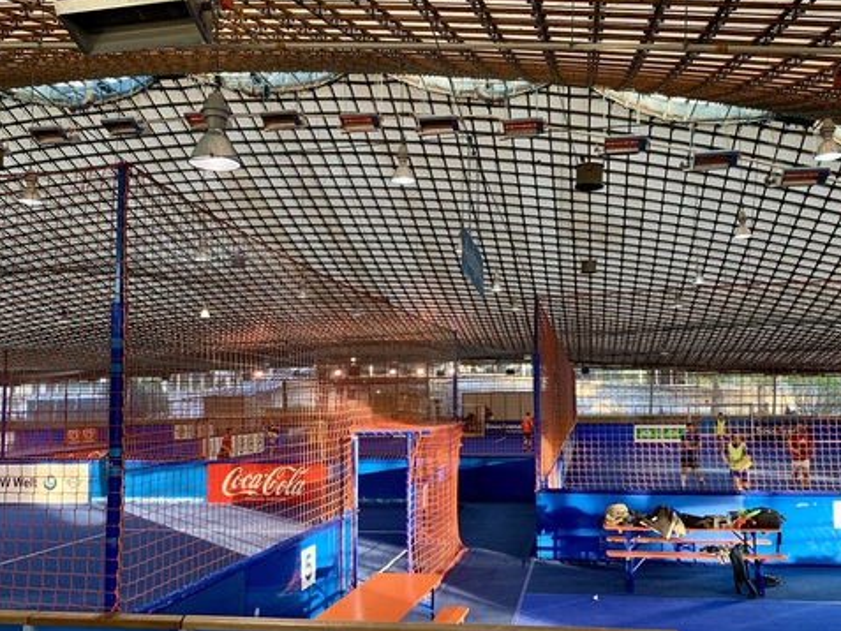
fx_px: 778
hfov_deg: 56.6
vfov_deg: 44.1
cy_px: 361
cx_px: 473
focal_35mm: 32
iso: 100
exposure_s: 1/50
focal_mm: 4.25
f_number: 1.8
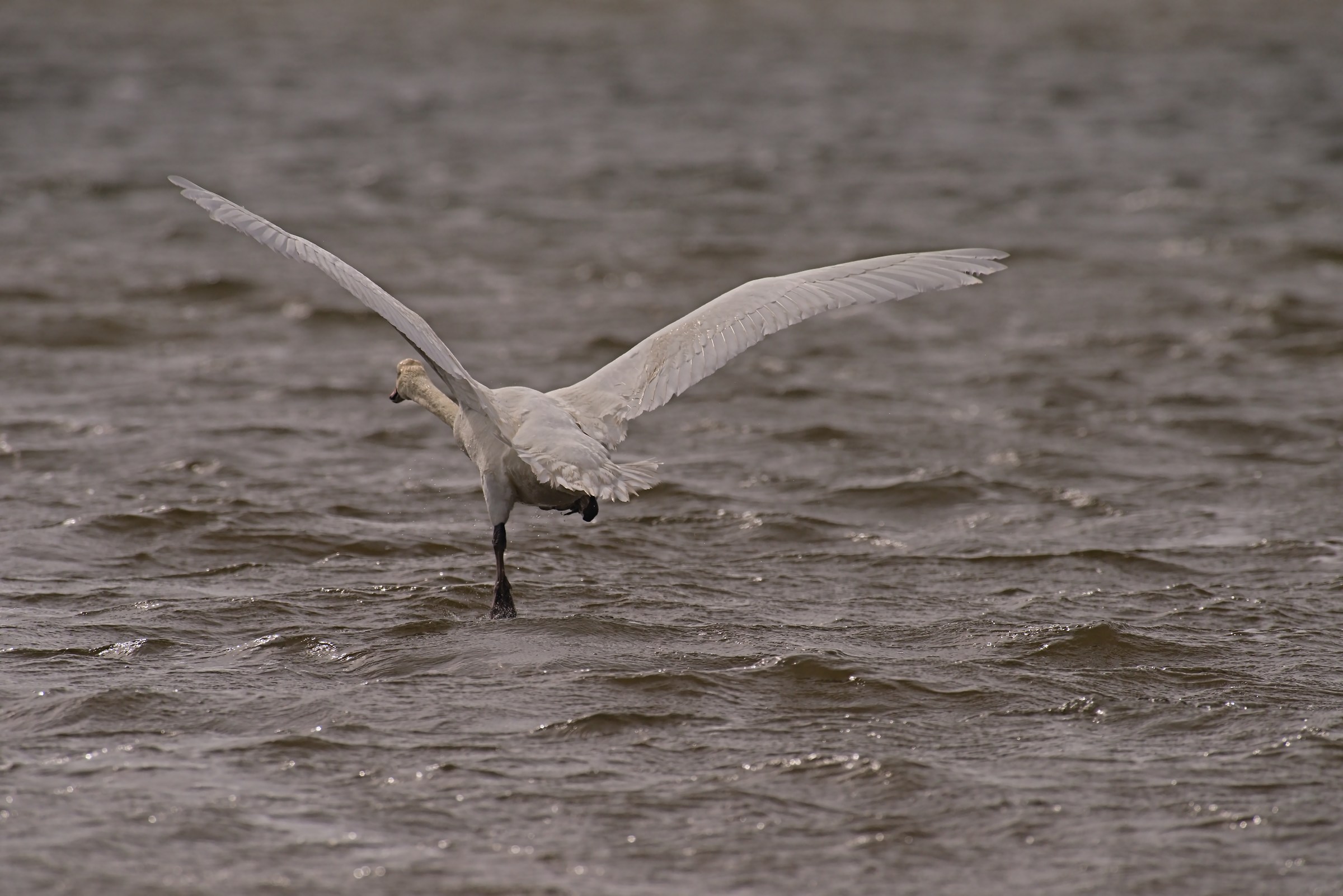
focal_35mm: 600
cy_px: 448
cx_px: 672
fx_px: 22386
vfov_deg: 2.3
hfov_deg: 3.4
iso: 640
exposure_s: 1/4000
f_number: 8
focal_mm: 600
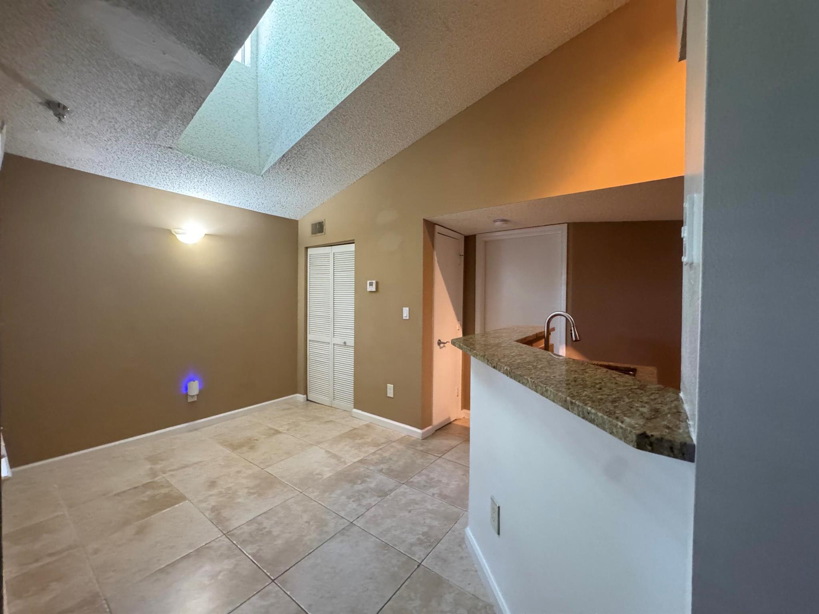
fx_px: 331
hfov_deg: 102.1
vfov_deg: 85.7
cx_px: 410
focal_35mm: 14
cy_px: 307
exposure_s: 1/60
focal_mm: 2.22
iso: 1250
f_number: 2.2
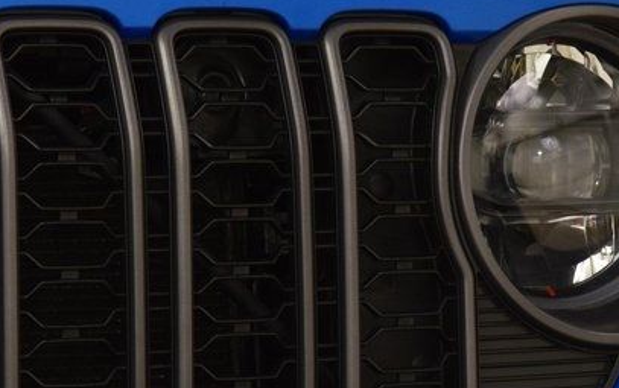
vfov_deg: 4.9
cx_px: 278
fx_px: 4541
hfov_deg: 7.8
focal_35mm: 269
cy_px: 241
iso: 1400
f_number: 7.1
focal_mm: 70
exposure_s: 1/30
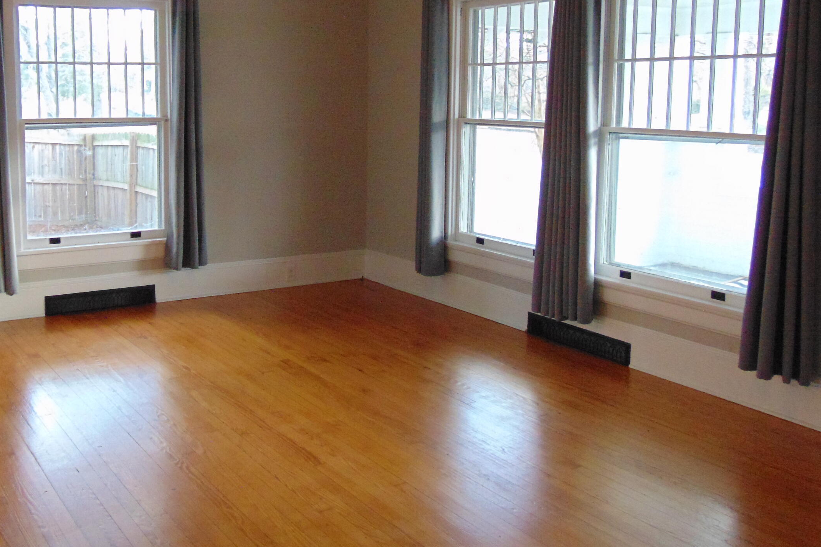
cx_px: 284
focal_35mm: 37
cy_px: 182
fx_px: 844
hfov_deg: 51.1
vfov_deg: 35.6
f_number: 3
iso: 400
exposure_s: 1/30
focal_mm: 4.5
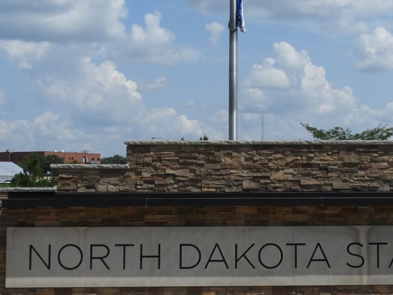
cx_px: 324
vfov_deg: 17.0
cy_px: 105
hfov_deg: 22.1
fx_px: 988
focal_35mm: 87
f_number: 4.2
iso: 100
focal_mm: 7.2
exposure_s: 1/1600
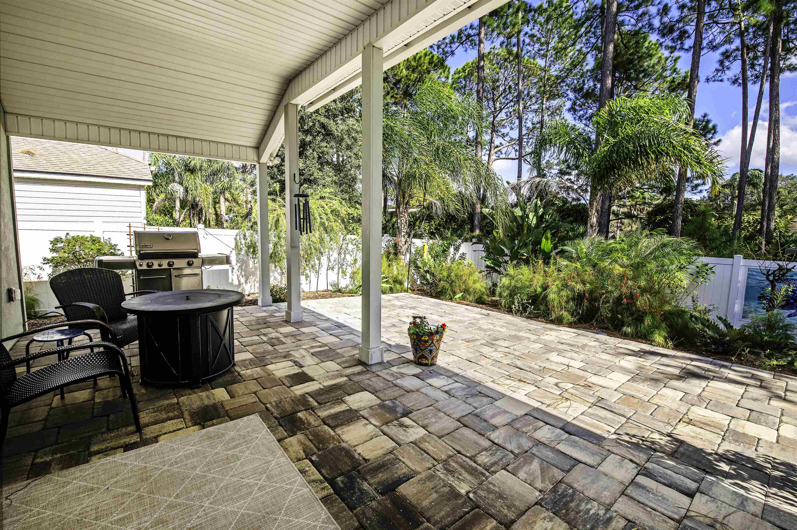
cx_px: 398
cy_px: 265
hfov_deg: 100.4
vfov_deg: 77.2
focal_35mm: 15
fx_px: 332
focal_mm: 15
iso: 320
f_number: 6.3
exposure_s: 1/400
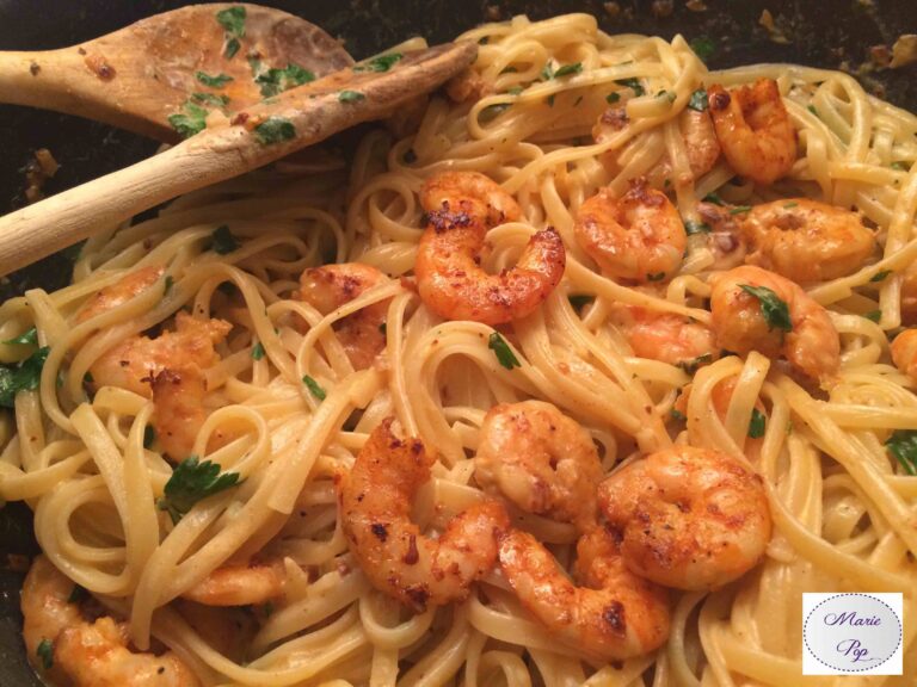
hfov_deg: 61.7
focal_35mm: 29
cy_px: 344
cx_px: 458
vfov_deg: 48.2
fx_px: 768
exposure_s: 1/33
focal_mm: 4.15
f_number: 2.2
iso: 200
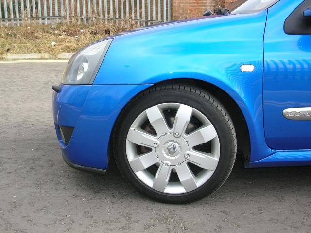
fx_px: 359
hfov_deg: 46.8
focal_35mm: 40
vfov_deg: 35.9
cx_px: 156
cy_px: 116
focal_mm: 6.6
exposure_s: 1/86.4
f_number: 3
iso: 50
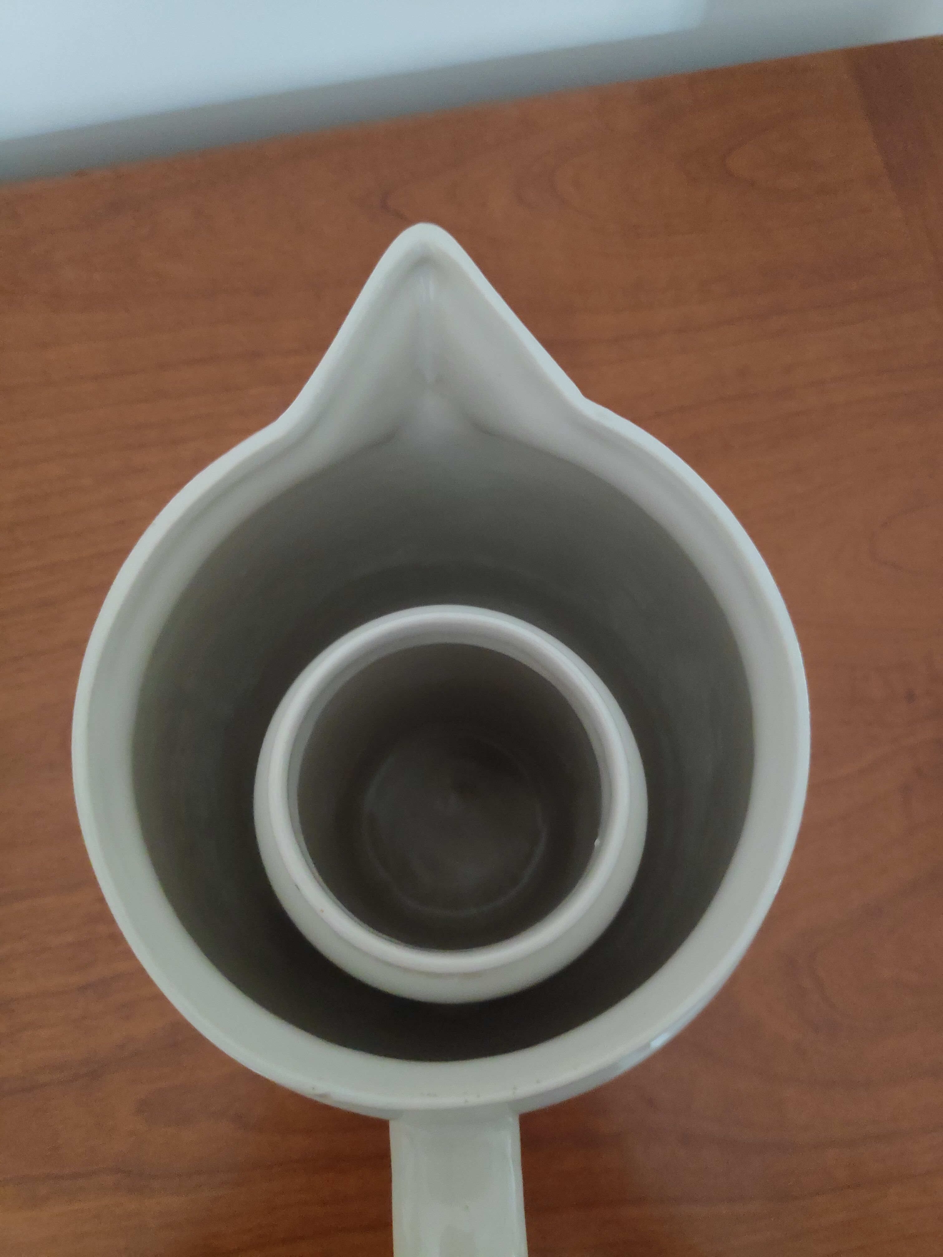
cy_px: 628
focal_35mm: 20
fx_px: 726
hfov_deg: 66.0
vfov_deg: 81.7
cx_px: 472
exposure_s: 1/20
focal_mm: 3.94
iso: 1862
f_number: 1.9
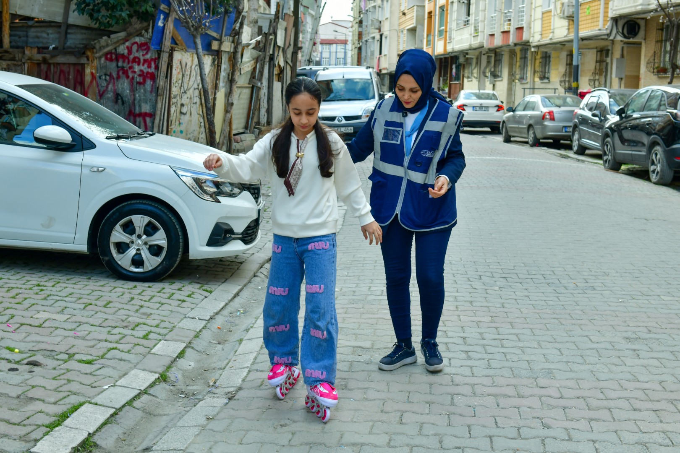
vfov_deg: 33.4
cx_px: 340
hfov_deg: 48.5
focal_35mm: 40
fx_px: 755
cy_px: 226
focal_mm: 40
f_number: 6.3
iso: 250
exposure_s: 1/250
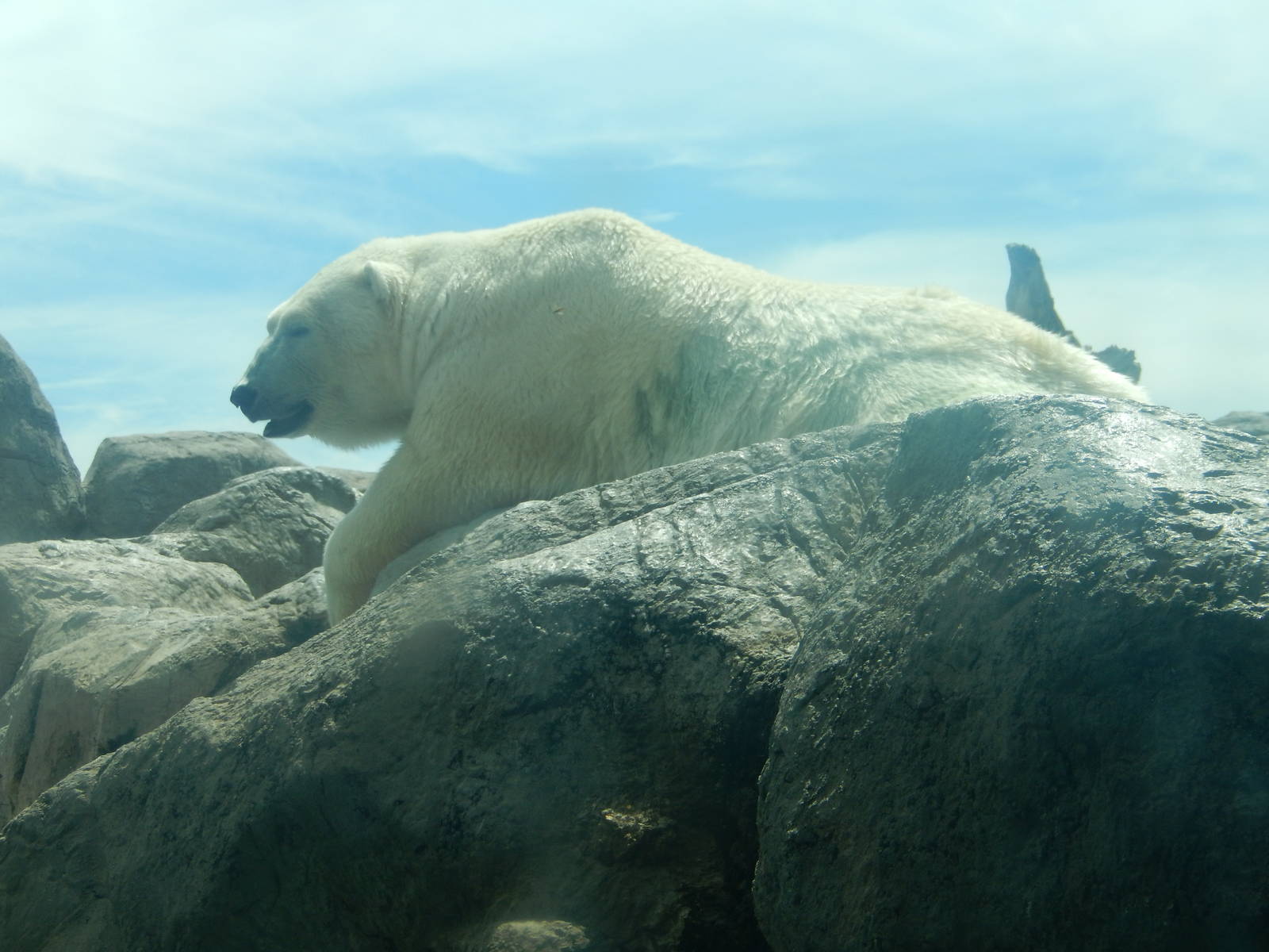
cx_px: 634
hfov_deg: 20.7
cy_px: 476
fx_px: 3483
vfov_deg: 15.6
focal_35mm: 95
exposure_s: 1/500
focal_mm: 17
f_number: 5.2
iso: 125
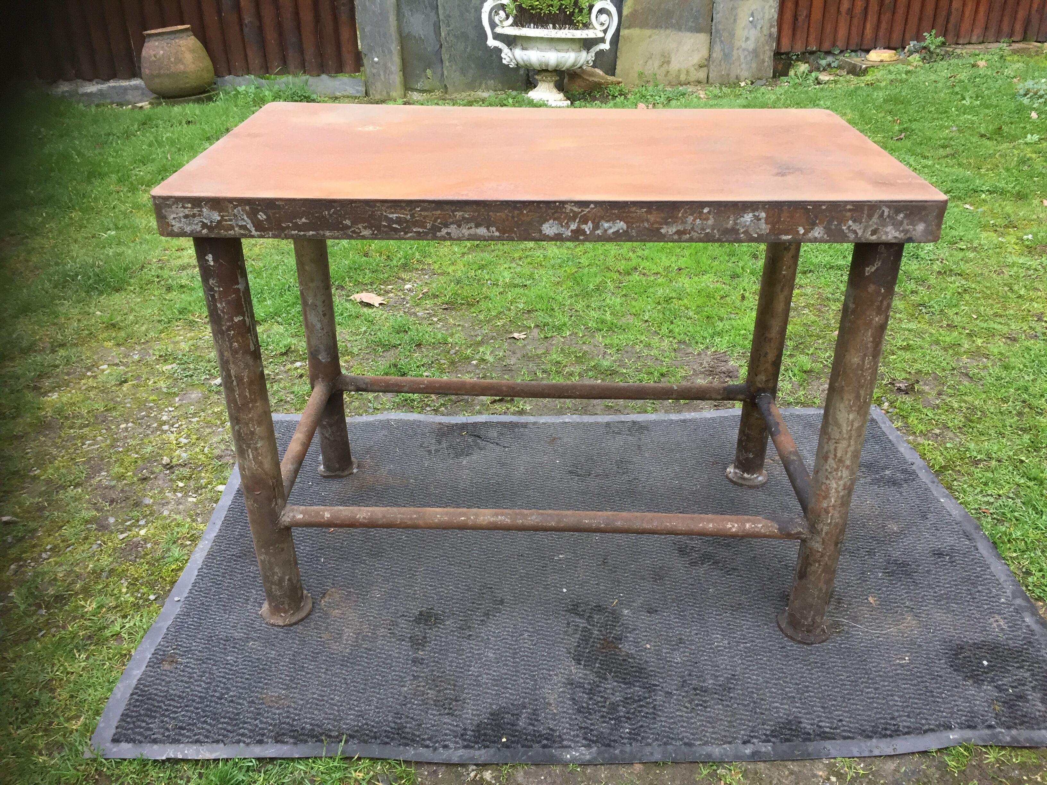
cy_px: 392
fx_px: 877
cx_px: 524
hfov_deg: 61.7
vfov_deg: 48.2
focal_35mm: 29
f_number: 2.2
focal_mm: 4.15
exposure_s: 1/33
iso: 40
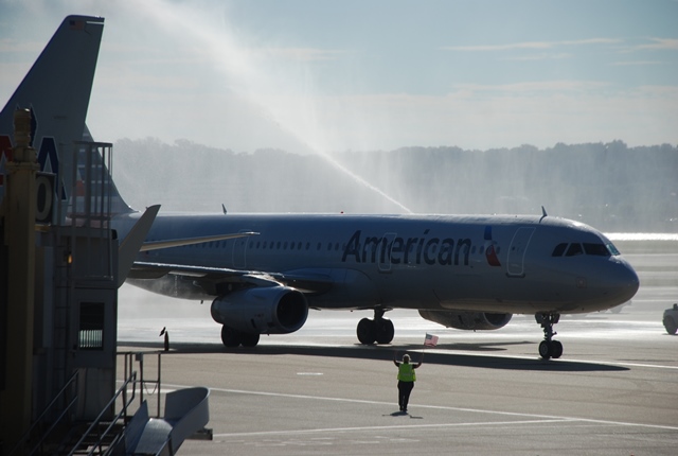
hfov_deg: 10.1
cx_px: 339
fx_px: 3823
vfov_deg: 6.8
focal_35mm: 202
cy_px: 228
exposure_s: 1/500
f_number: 5.6
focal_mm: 135
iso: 100
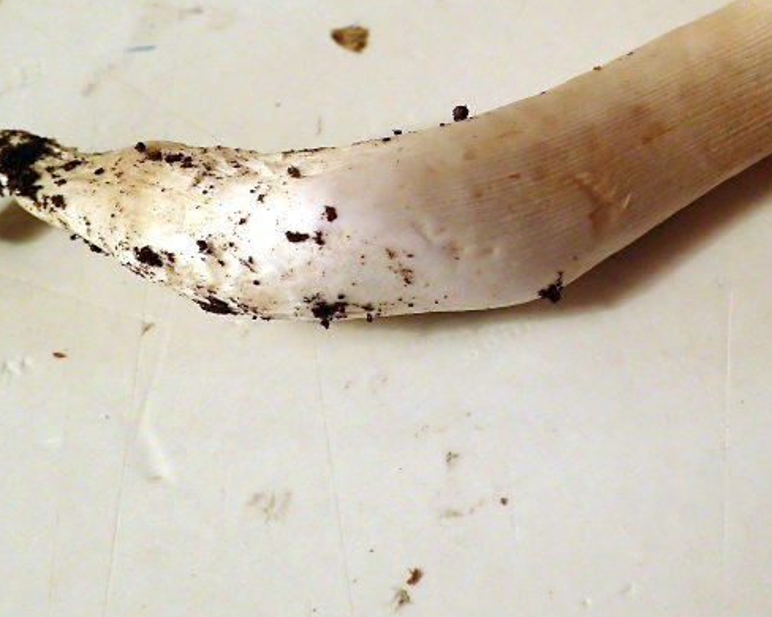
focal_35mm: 48
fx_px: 1096
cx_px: 541
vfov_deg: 31.0
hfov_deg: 38.2
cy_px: 166
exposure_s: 1/30
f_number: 2.3
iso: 500
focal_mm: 5.5
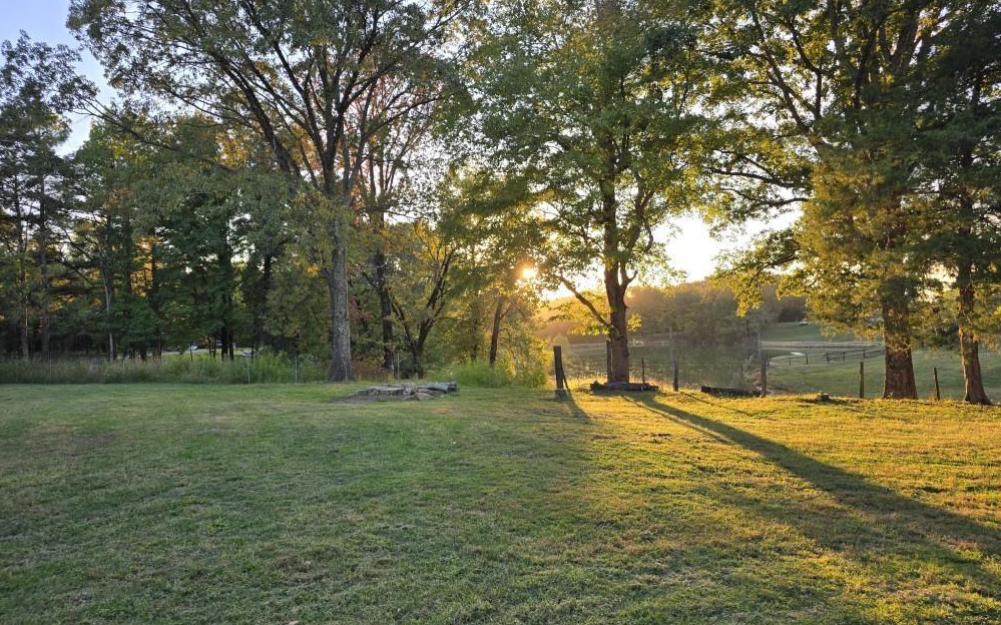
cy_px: 326
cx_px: 492
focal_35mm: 25
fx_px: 682
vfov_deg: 49.2
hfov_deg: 72.6
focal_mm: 6.3
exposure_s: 1/180
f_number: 1.7
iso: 20
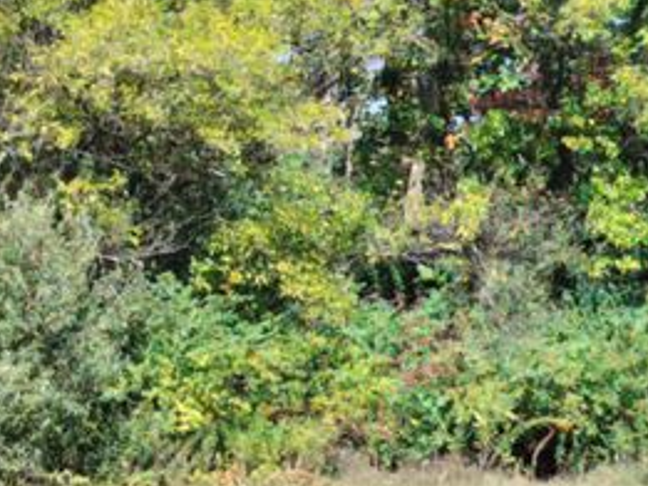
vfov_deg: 31.5
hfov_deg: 37.8
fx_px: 862
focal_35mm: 46
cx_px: 613
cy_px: 262
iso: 50
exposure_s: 1/665
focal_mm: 5.24
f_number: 1.7
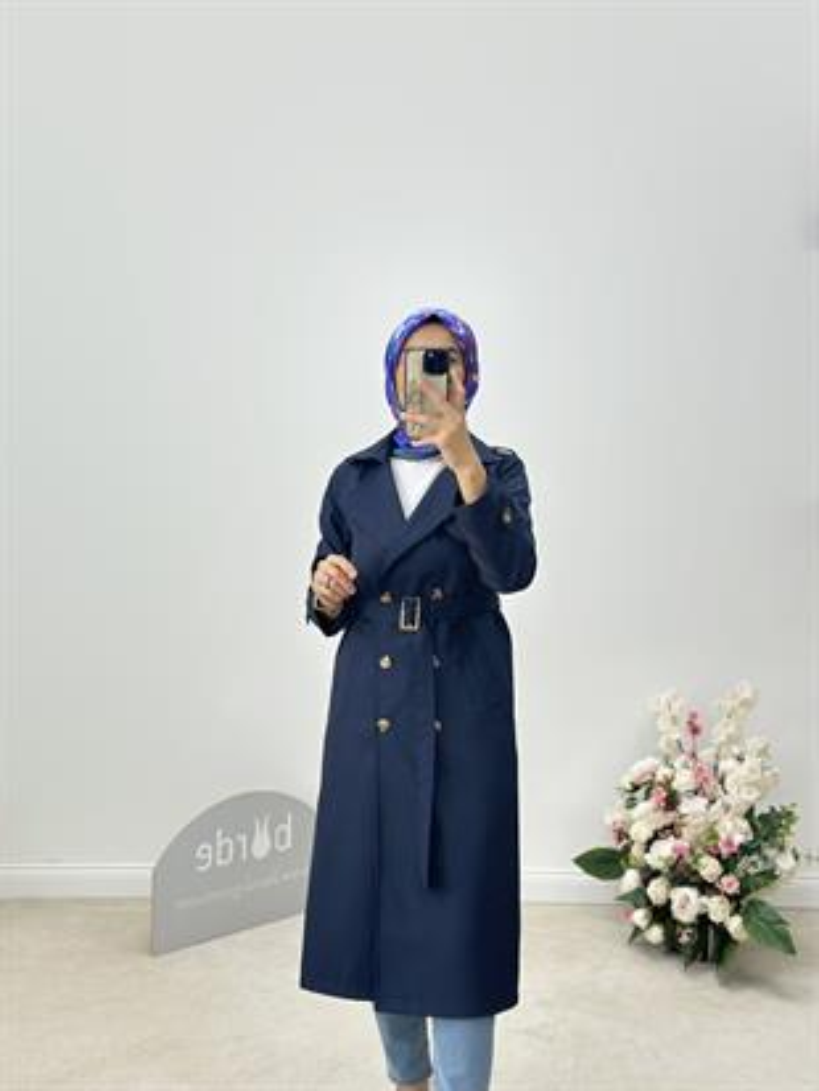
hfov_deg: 30.3
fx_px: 1513
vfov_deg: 39.6
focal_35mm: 48
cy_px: 546
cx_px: 410
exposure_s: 1/272
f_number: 1.78
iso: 80
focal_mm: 6.86
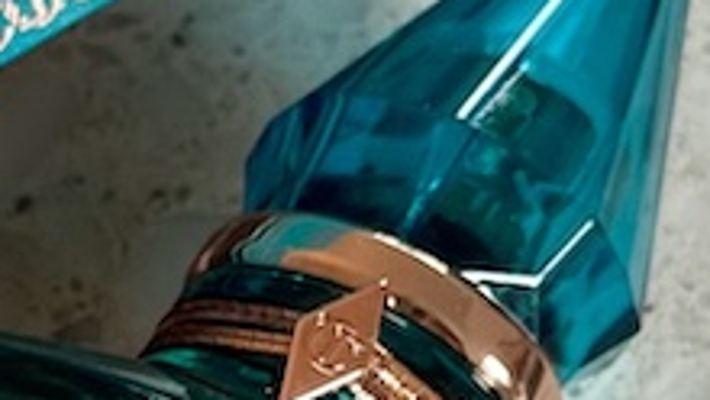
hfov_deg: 9.0
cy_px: 558
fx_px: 4483
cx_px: -19
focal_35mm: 238
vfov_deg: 5.1
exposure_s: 1/60
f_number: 1.78
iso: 125
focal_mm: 6.76
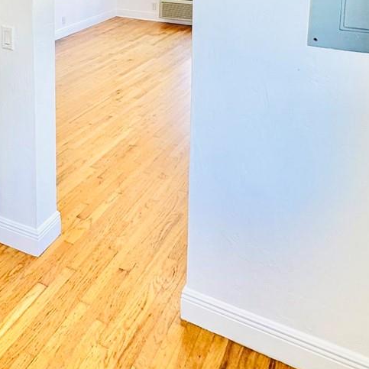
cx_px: 80
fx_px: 494
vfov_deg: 36.1
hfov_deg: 39.5
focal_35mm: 41
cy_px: -15
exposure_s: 1/120
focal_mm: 2.22
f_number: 2.2
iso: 64
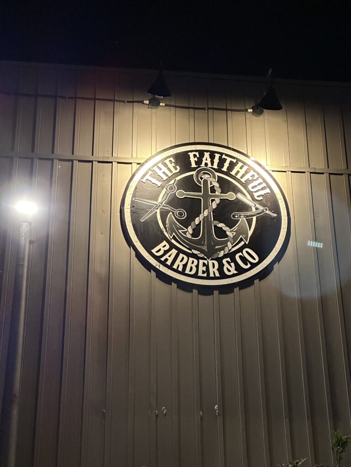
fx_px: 1041
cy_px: 234
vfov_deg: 25.3
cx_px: 176
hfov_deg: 19.1
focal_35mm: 77
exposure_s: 1/41
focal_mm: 9
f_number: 2.8
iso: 1250
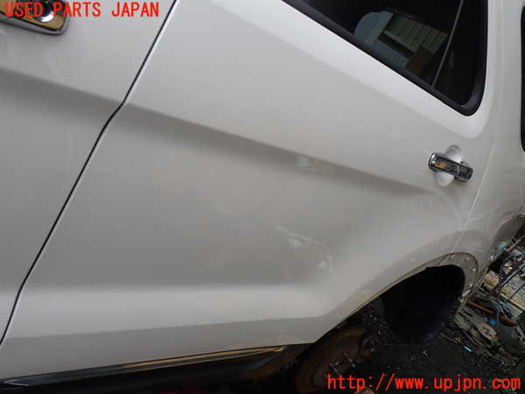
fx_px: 455
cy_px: 197
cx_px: 262
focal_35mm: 30
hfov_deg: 60.0
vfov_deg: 46.8
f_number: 3.2
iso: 100
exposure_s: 1/250
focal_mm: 5.4
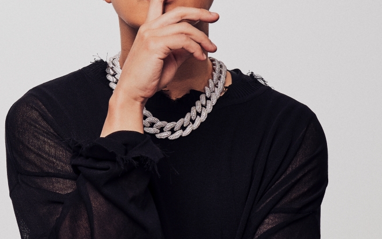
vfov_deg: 7.9
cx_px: -40
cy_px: 150
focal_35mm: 167
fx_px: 1739
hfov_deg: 12.3
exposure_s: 1/200
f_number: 5.6
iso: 100
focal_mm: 54
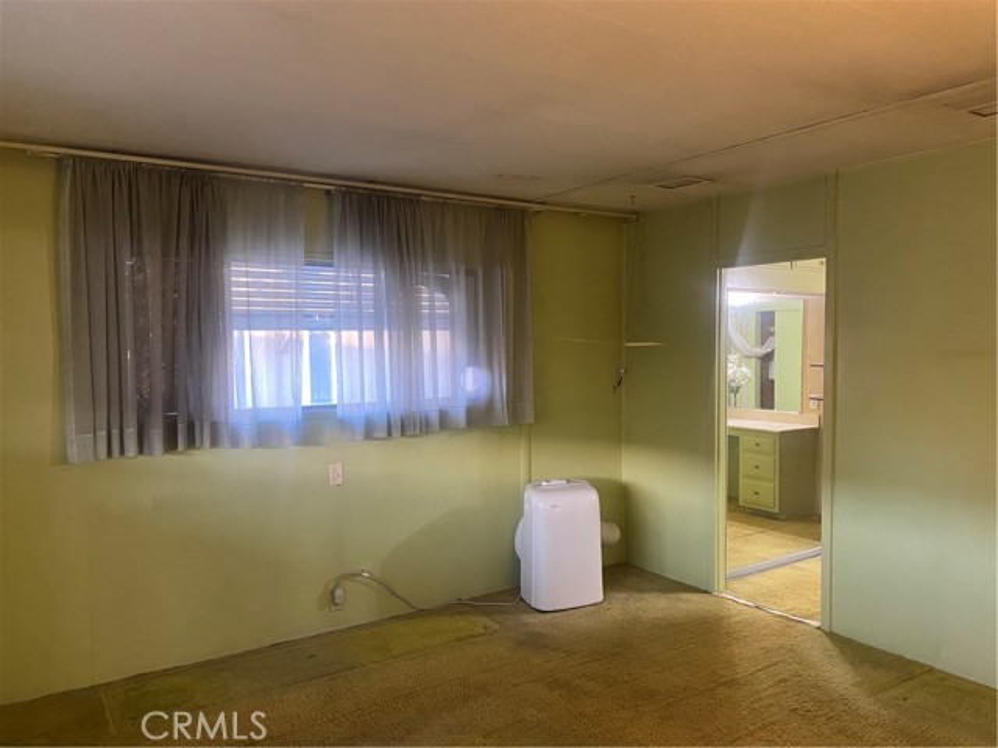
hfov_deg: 67.3
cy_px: 374
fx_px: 750
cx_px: 499
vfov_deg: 53.1
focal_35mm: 26
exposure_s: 1/60
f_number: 1.8
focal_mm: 4.25
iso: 320
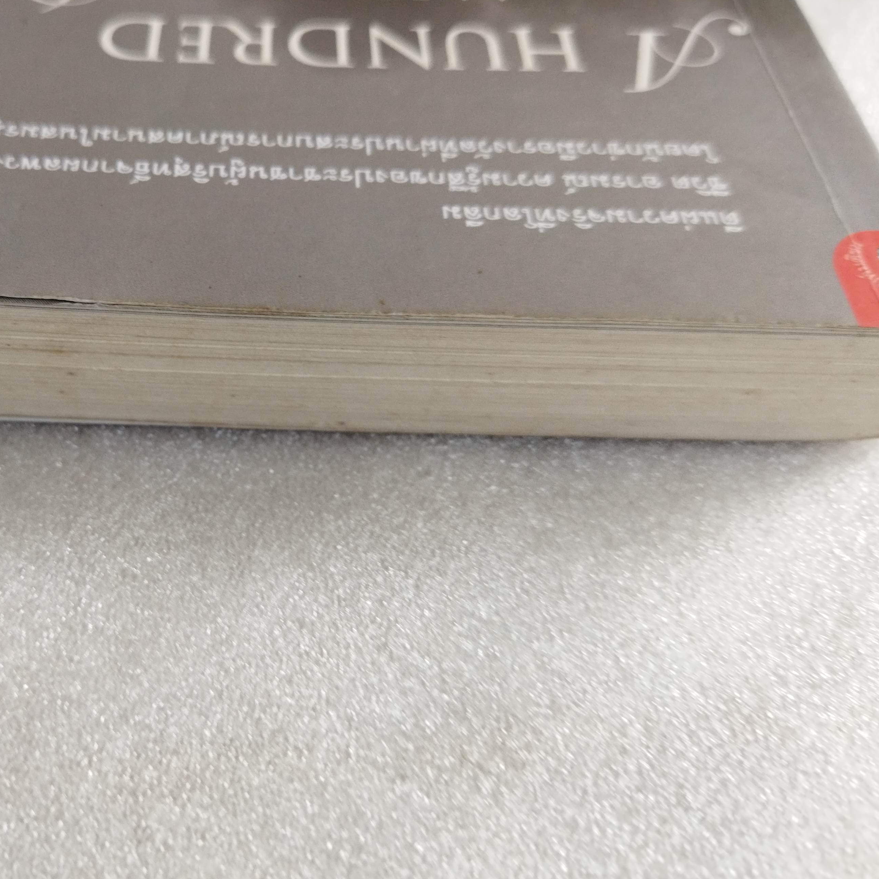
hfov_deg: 43.8
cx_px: 244
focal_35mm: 37
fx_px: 1063
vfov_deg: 44.8
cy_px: 382
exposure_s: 1/120
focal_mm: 4.71
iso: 145
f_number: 1.79
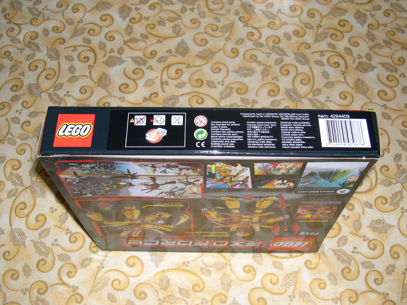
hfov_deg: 44.8
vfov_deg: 34.3
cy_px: 152
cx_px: 204
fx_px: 494
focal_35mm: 42
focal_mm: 9
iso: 100
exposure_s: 1/60
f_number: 2.9
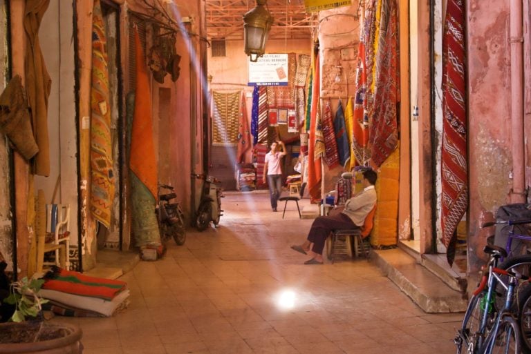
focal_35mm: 60
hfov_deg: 33.4
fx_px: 885
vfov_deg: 22.7
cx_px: 266
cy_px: 177
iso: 800
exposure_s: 1/15
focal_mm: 40
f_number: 4.5
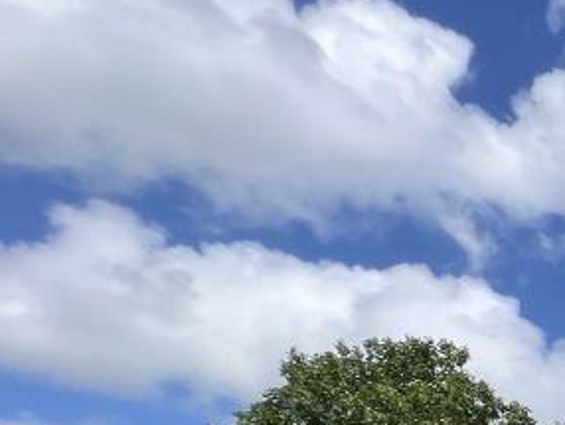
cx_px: 1234
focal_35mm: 62
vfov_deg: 18.5
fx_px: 1013
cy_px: 763
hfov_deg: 17.2
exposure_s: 1/1193
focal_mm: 1.57
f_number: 1.8
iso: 32
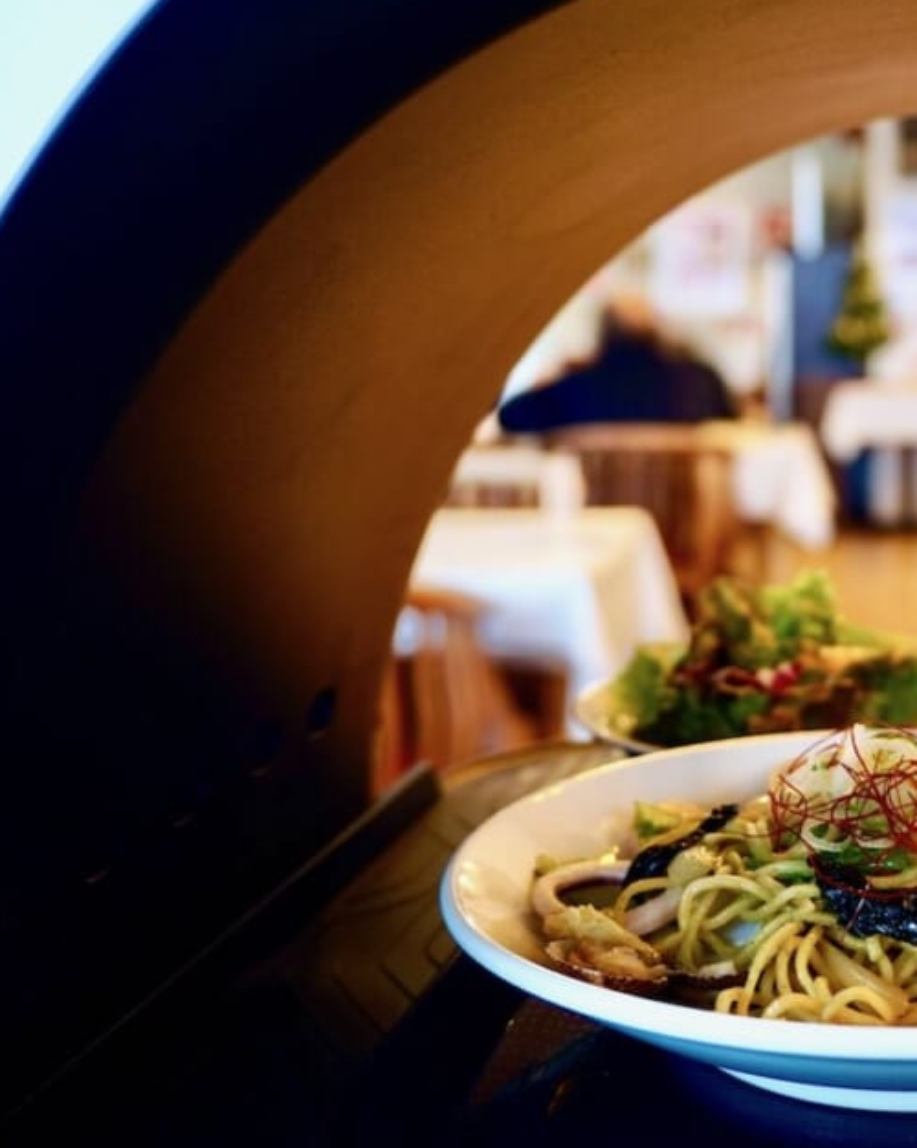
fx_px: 1463
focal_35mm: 43
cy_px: 557
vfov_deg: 42.8
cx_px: 902
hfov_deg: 32.2
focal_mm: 18.7
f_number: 2.8
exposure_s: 1/30
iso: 250
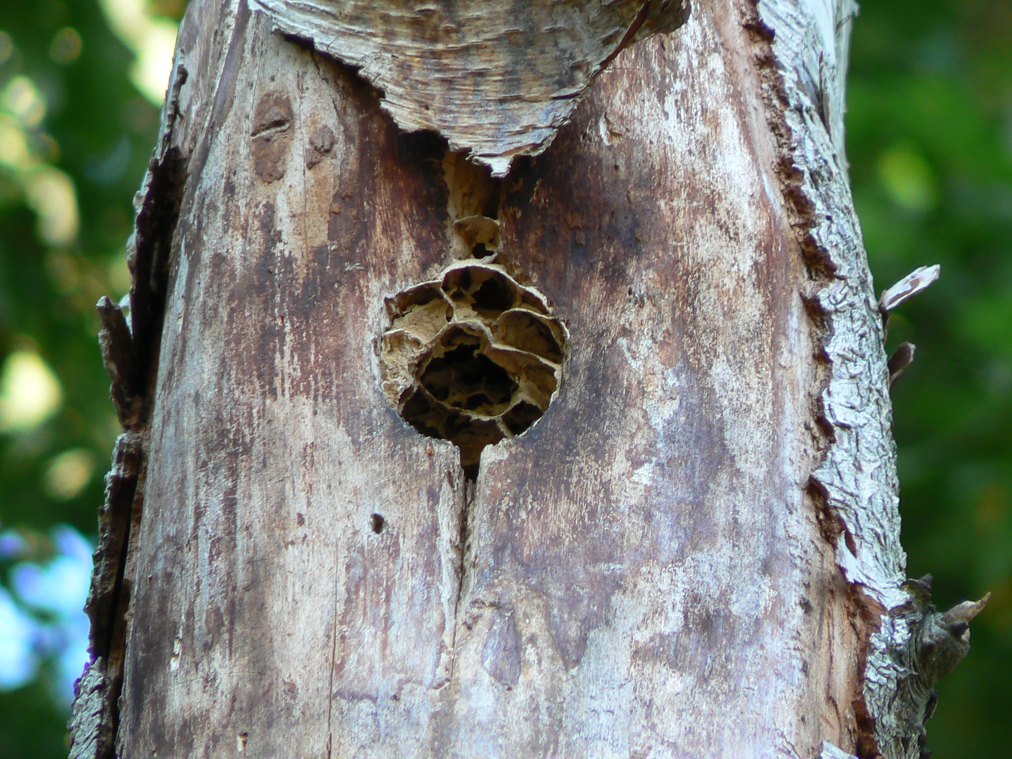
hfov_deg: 3.6
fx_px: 15962
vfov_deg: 2.7
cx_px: 498
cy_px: 391
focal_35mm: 546
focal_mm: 72
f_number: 4
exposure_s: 1/60
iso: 80
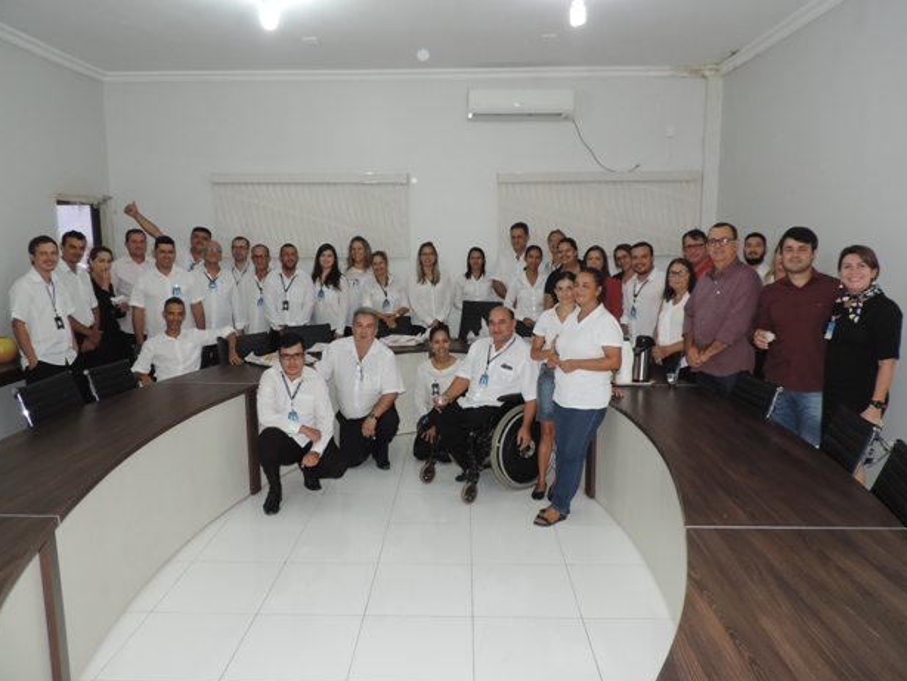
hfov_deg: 69.4
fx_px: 655
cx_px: 442
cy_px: 343
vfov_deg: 54.9
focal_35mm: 25
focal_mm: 4.3
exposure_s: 1/30
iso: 220
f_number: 3
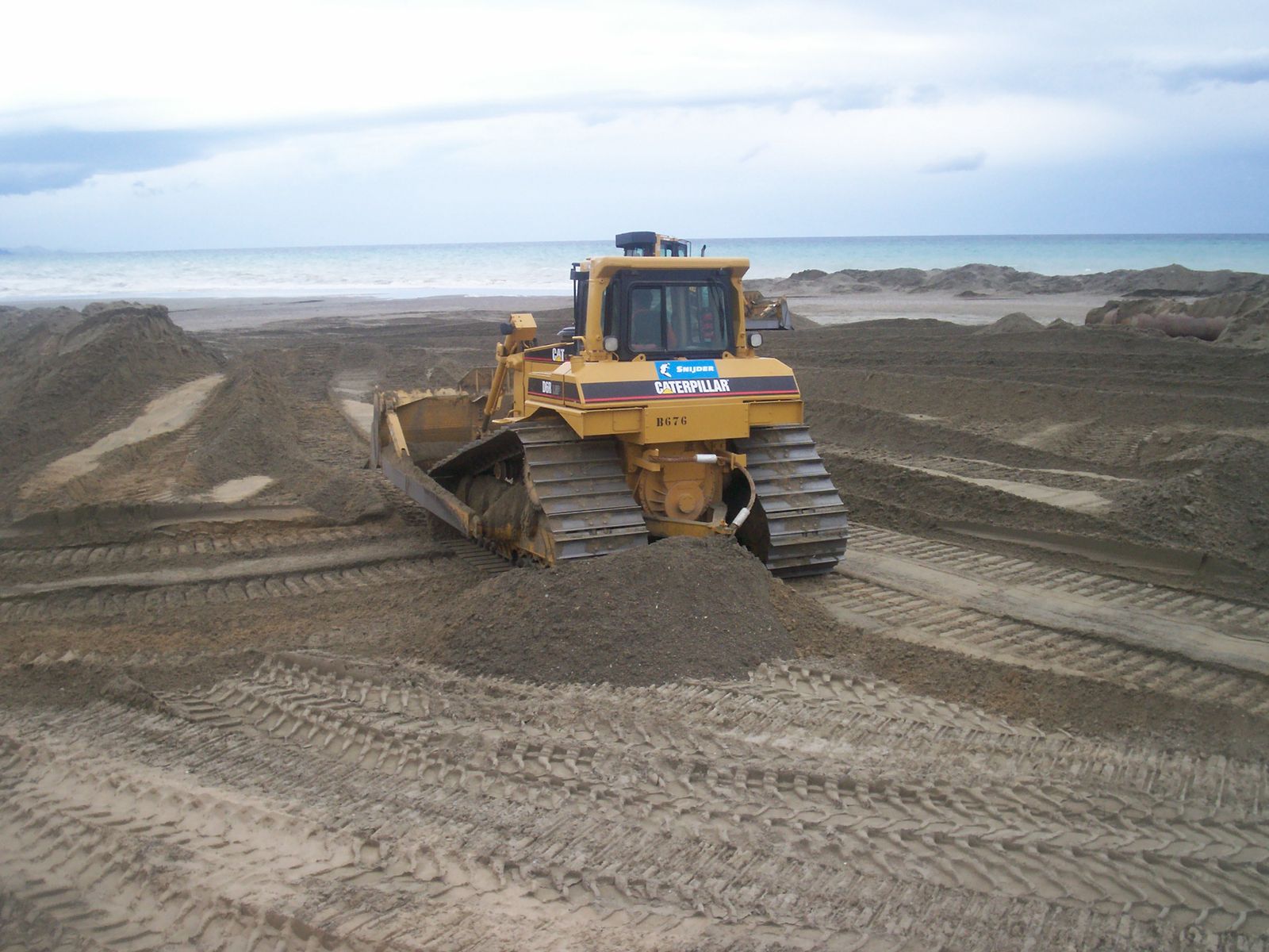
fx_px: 1320
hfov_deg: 51.4
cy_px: 476
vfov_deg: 39.7
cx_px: 634
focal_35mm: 36
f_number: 4.5
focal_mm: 5.9
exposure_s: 1/245
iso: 100
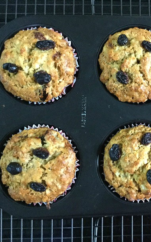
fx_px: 290
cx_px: 143
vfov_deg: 45.3
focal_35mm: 44
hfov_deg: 27.9
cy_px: 121
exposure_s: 1/17
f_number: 2.4
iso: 320
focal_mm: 3.3
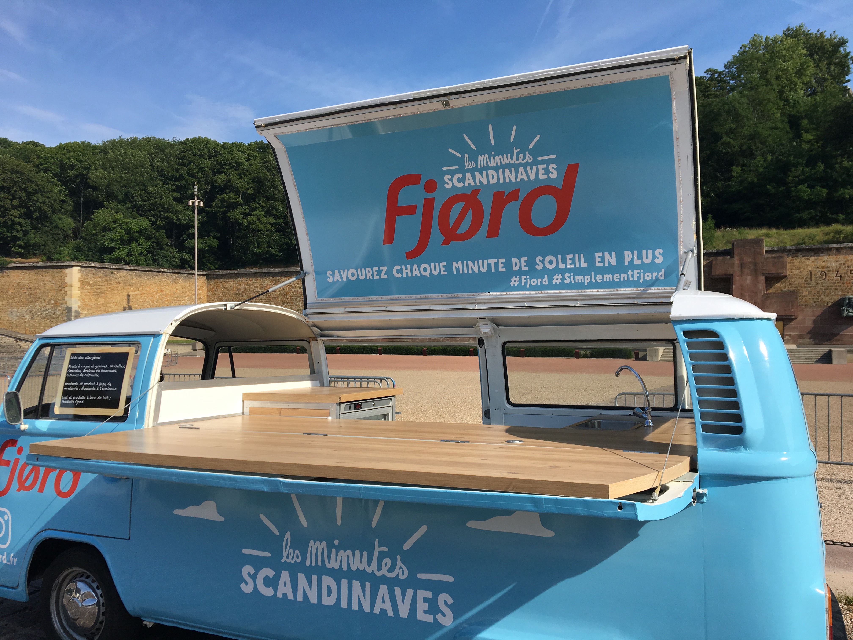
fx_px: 715
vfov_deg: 48.2
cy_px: 320
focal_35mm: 29
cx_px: 426
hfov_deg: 61.7
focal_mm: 4.15
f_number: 2.2
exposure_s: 1/1748
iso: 25
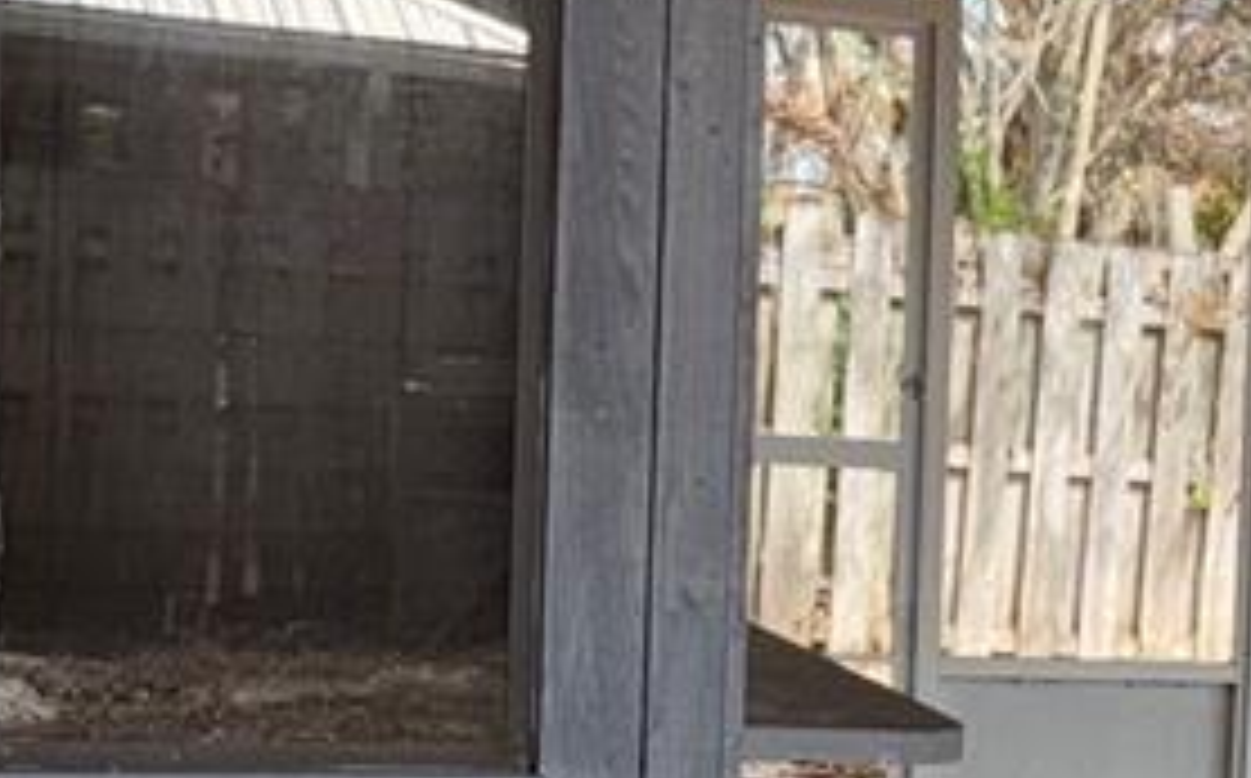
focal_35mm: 110
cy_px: 832
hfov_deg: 16.8
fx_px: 3746
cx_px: 1994
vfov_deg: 11.7
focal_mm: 6.76
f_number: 1.78
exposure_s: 1/481
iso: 50
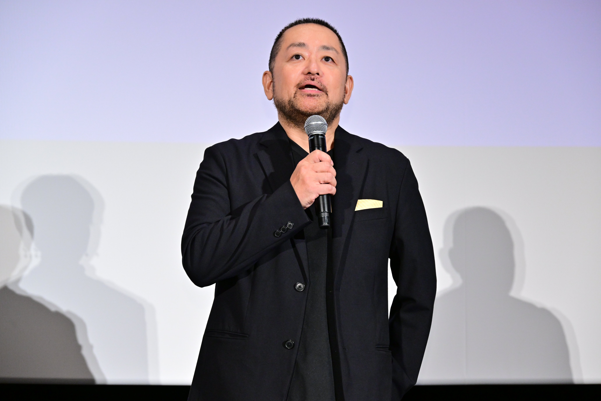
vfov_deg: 13.6
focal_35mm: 101
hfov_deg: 20.2
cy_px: 200
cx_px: 300
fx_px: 1686
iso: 3200
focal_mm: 101
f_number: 6.3
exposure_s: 1/200
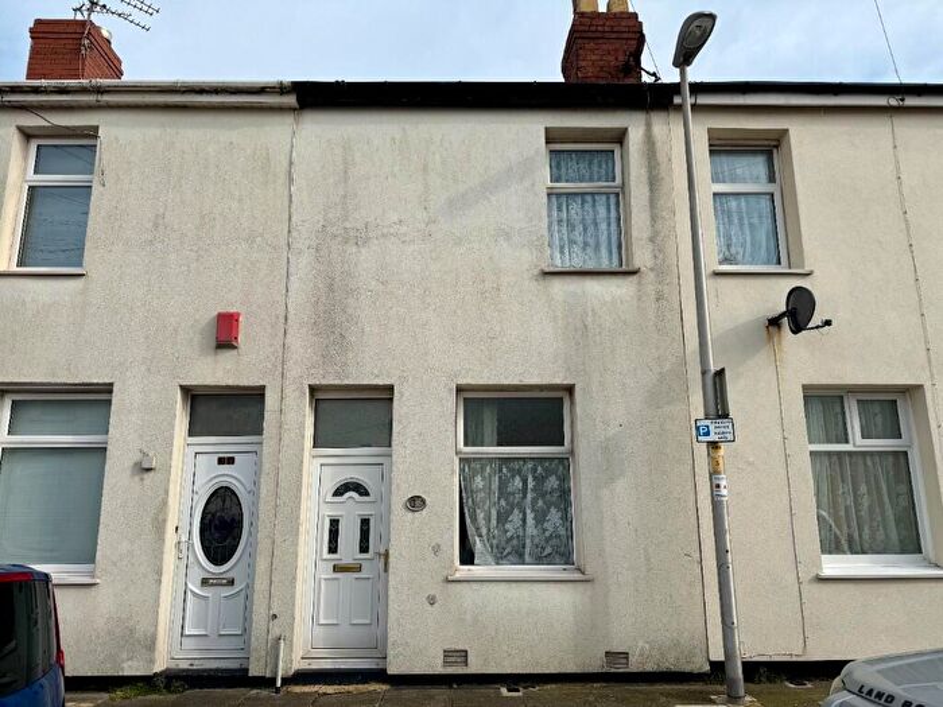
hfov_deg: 71.6
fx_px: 654
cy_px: 354
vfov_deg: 56.8
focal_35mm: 24
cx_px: 472
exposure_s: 1/4310
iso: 80
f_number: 1.78
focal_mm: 6.76
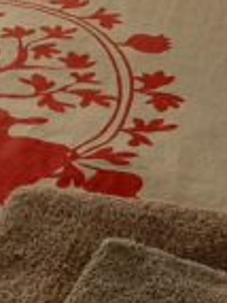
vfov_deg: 13.6
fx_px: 1226
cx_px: -74
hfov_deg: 10.3
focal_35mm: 140
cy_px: -81
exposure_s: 1/50
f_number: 1.7
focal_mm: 3.93
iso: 160
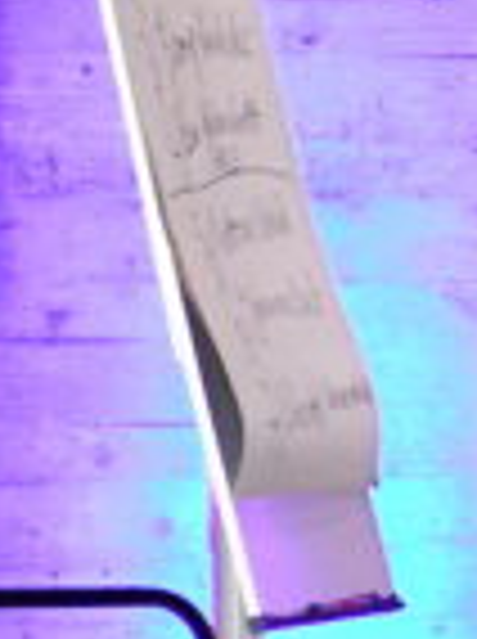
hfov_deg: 2.8
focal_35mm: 532
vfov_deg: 3.7
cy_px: 810
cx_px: 1094
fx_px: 9804
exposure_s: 1/100
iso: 3200
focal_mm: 75
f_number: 5
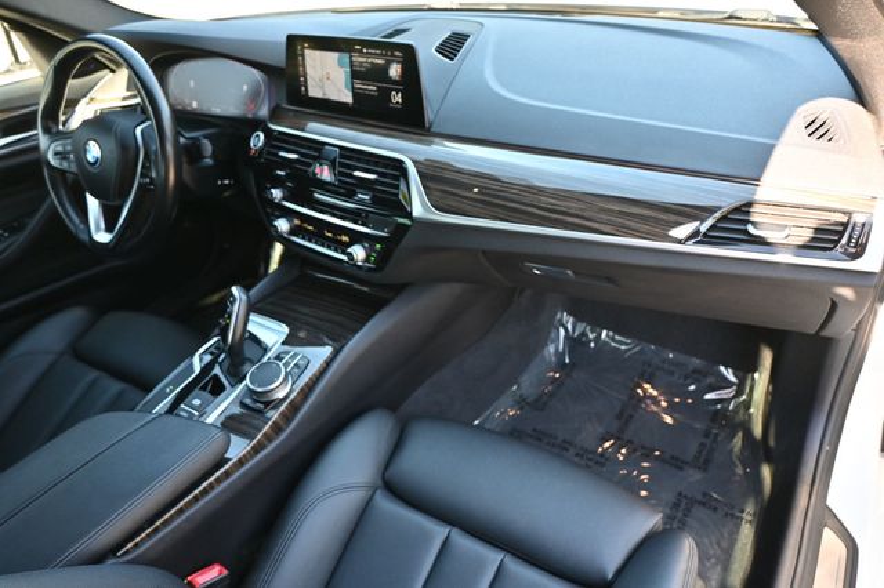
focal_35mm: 26
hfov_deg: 68.9
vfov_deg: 49.1
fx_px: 644
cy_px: 294
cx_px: 442
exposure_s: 1/125
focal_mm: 17.5
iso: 900
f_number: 3.5
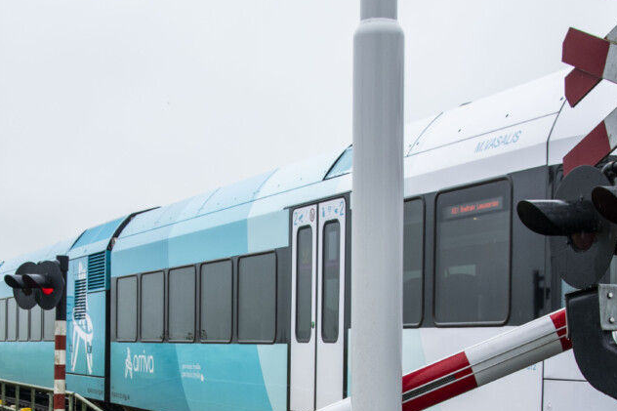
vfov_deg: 16.9
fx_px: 1354
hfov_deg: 25.6
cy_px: 402
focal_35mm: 79
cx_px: 247
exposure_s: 1/250
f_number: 8
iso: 320
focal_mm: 26
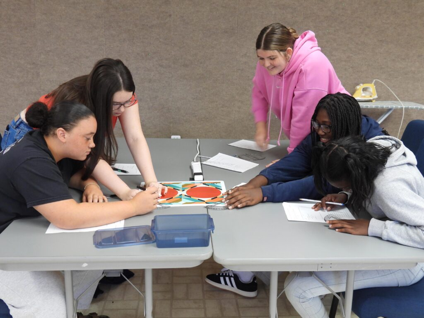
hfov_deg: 52.6
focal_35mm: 35
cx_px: 212
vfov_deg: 40.7
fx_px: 429
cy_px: 159
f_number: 3.2
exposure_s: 1/30
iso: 280
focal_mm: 6.2
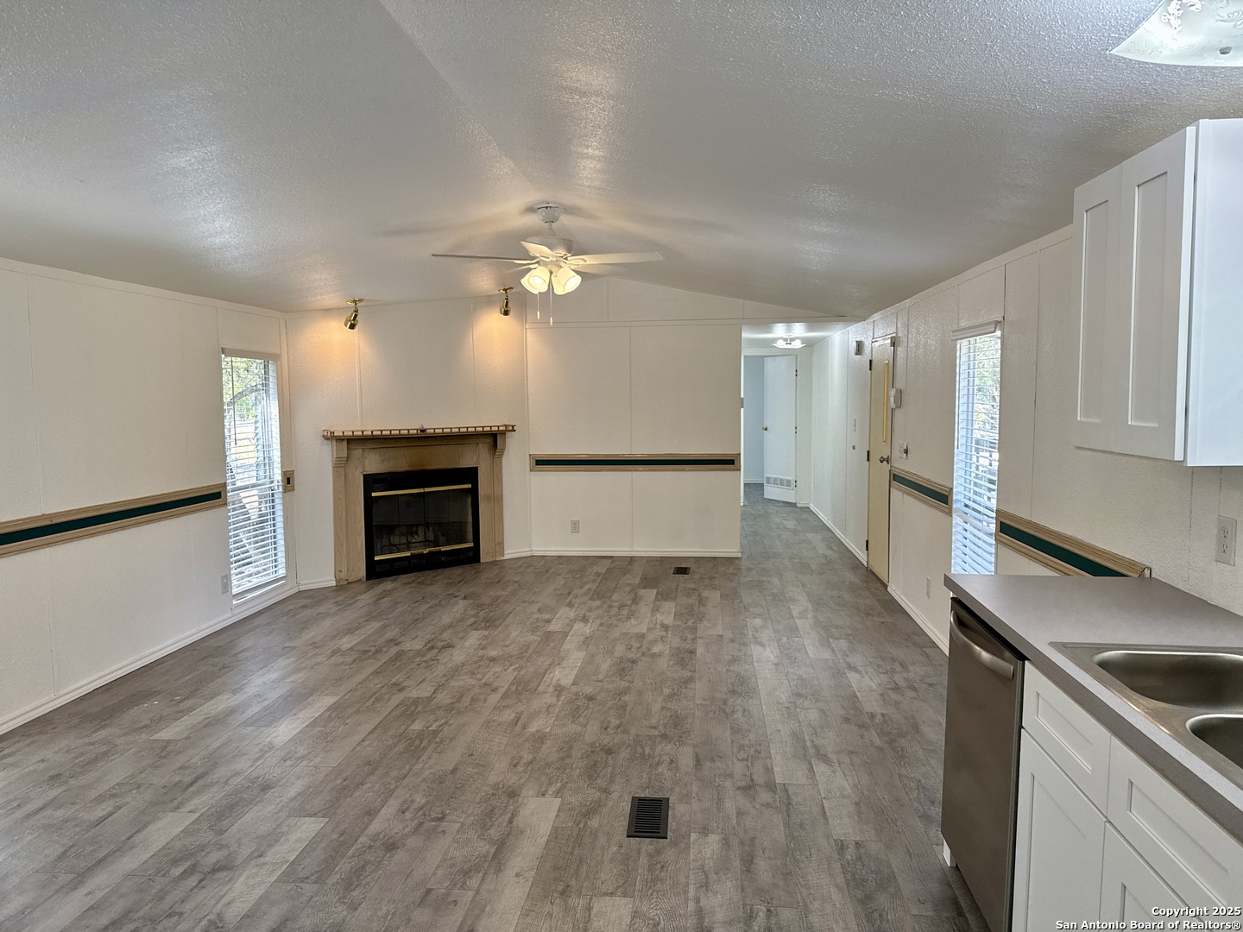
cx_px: 622
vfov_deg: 56.8
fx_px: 862
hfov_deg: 71.6
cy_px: 466
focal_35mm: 24
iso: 125
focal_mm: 6.76
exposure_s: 1/179
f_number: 1.78
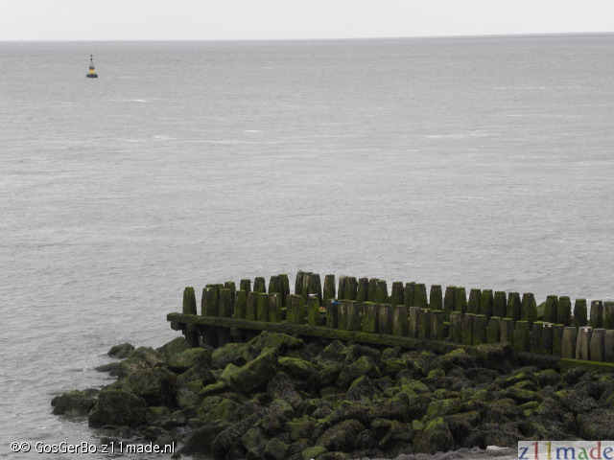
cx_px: 307
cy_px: 230
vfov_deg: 11.5
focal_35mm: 129
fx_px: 2288
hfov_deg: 15.3
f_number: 4.5
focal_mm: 23
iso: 64
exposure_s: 1/113
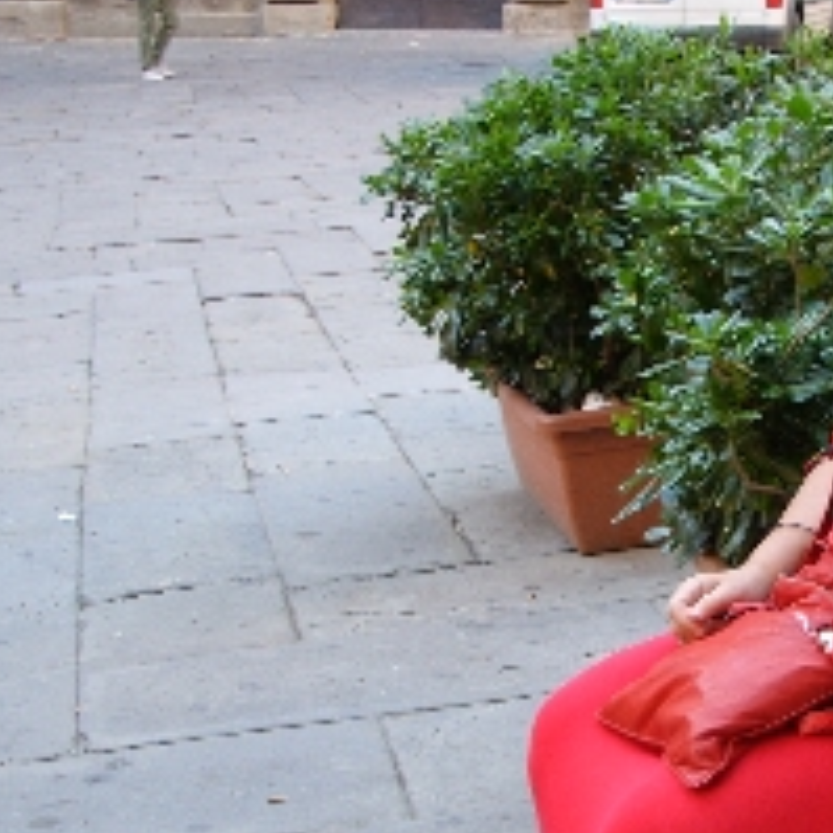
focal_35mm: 76
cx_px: 733
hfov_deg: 22.3
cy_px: 582
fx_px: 2069
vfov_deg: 22.6
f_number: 2.8
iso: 50
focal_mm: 7.8
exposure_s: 1/47
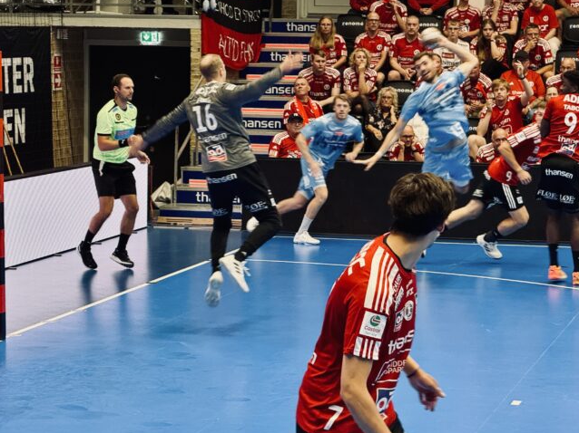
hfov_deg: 15.1
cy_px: 225
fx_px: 2190
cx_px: 299
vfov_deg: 11.3
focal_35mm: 131
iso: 250
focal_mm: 15.66
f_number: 2.8
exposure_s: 1/72
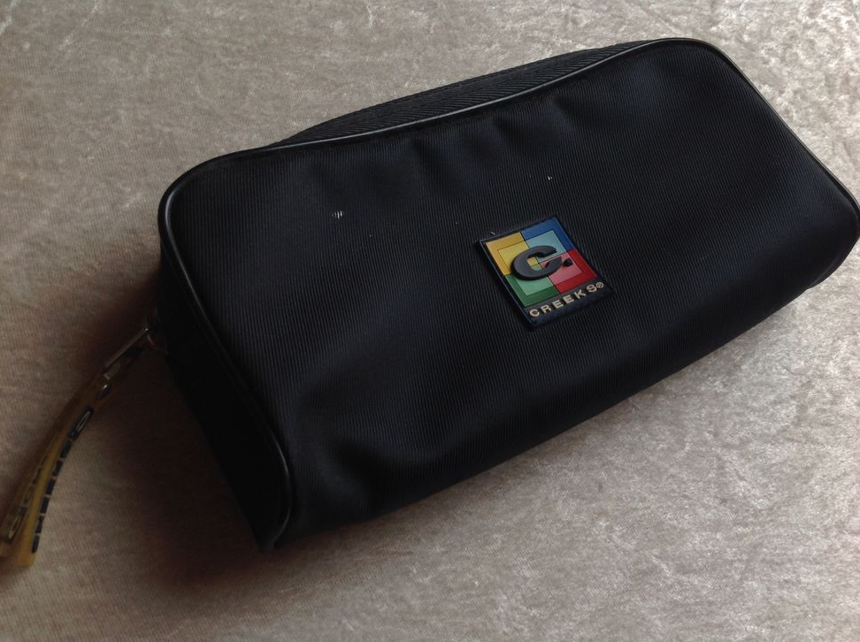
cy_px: 320
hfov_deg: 51.4
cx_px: 429
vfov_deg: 39.6
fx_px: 893
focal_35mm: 36
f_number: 2.4
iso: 64
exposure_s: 1/40
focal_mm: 4.28
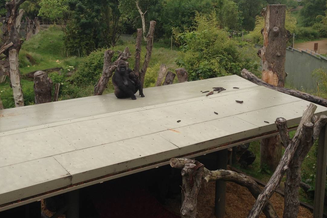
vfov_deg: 26.2
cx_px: 140
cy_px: 55
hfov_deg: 38.8
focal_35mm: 51
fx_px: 463
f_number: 2.4
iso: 50
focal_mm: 4.13
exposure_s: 1/326
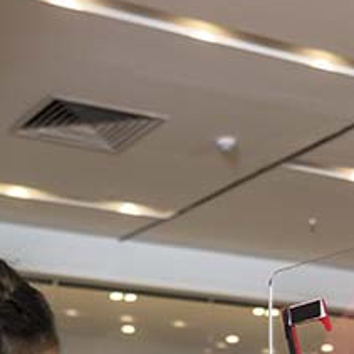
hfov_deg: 15.5
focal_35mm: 112
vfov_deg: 14.7
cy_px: 490
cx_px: 282
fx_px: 1296
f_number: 2.8
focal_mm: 29
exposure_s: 1/200
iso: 400
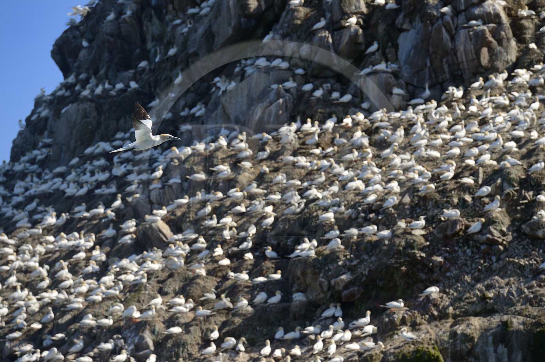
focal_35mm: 200
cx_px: 272
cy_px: 181
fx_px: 3025
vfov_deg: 6.9
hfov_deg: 10.3
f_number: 7.1
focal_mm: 200
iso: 400
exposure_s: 1/1600
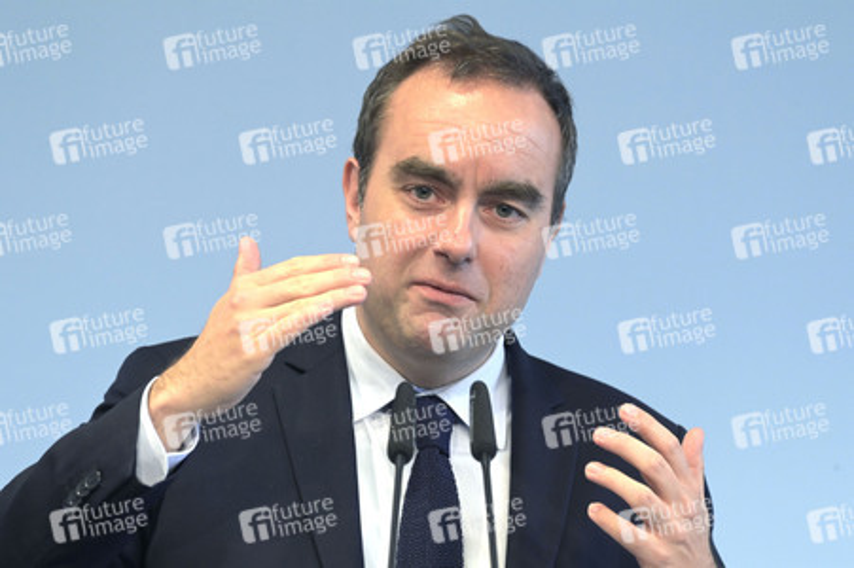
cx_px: 427
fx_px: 6400
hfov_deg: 7.6
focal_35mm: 270
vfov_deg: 5.1
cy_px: 284
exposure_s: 1/250
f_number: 6.3
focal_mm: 270
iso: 6400
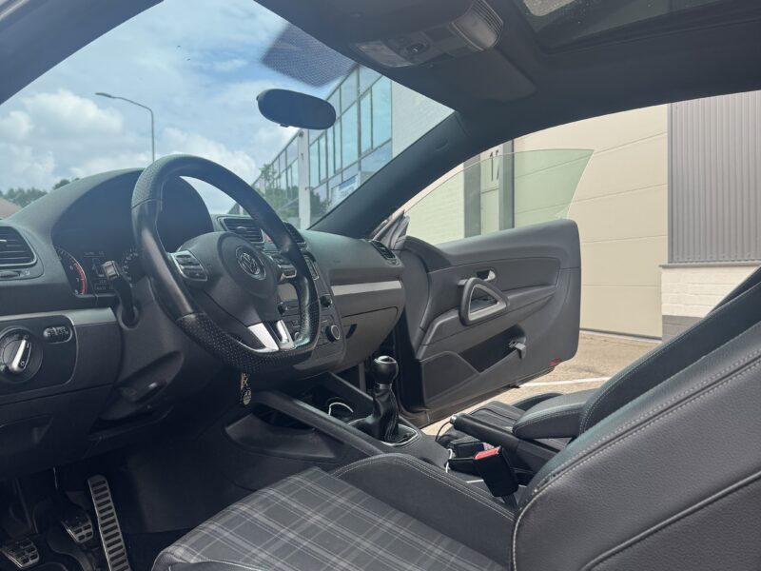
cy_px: 286
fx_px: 528
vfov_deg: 56.8
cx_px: 380
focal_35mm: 24
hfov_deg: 71.6
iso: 80
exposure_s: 1/925
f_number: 1.78
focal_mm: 6.76
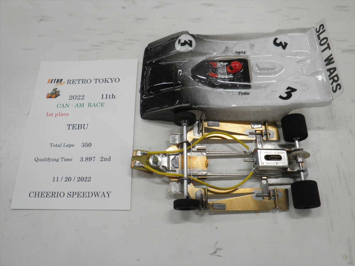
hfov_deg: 63.4
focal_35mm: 28
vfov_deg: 49.7
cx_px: 178
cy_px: 133
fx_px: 287
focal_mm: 5
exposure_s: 1/30
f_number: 3
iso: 100
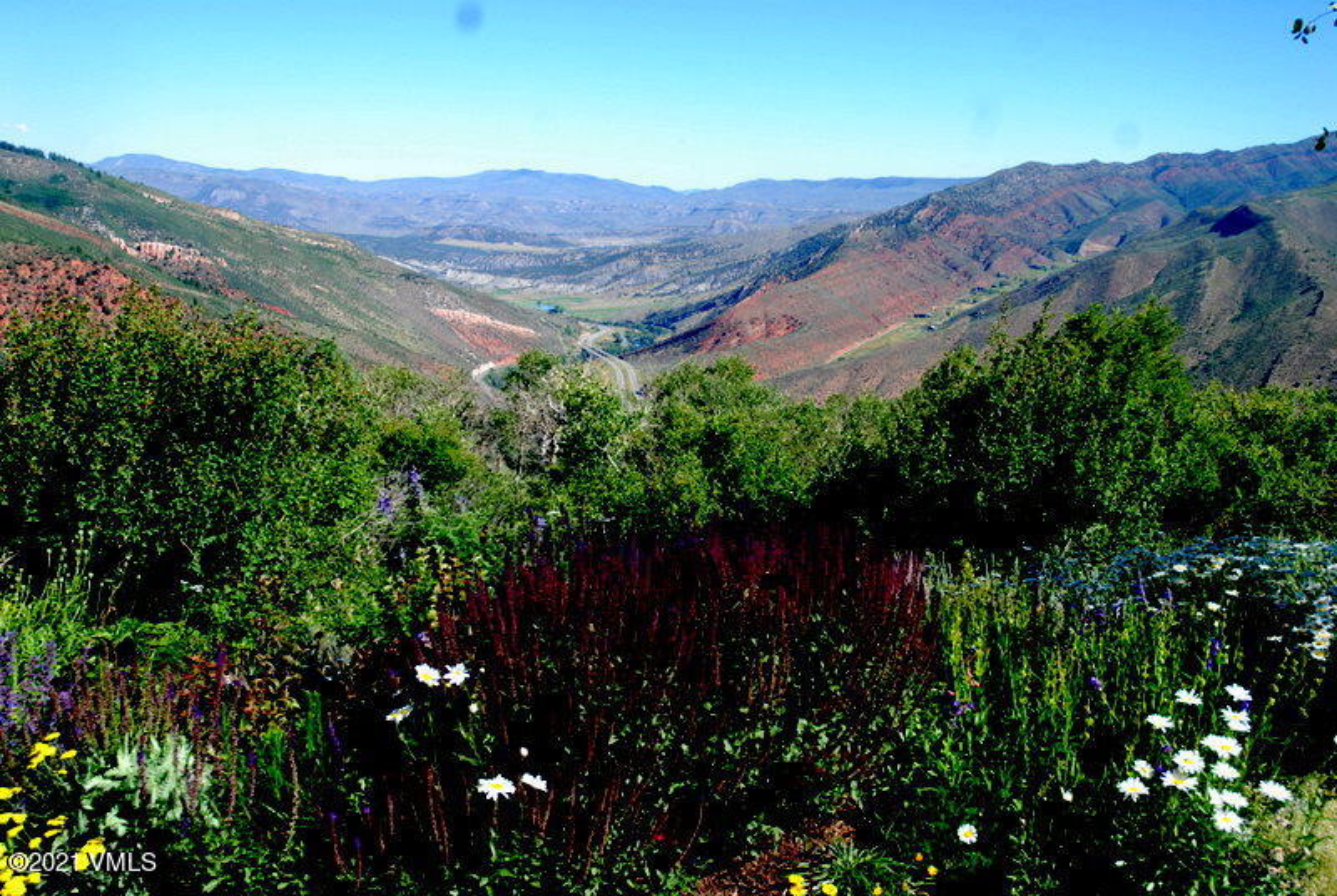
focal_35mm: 36
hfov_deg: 53.1
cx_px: 668
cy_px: 448
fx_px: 1339
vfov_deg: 37.0
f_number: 6.3
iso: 100
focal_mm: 24
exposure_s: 1/160
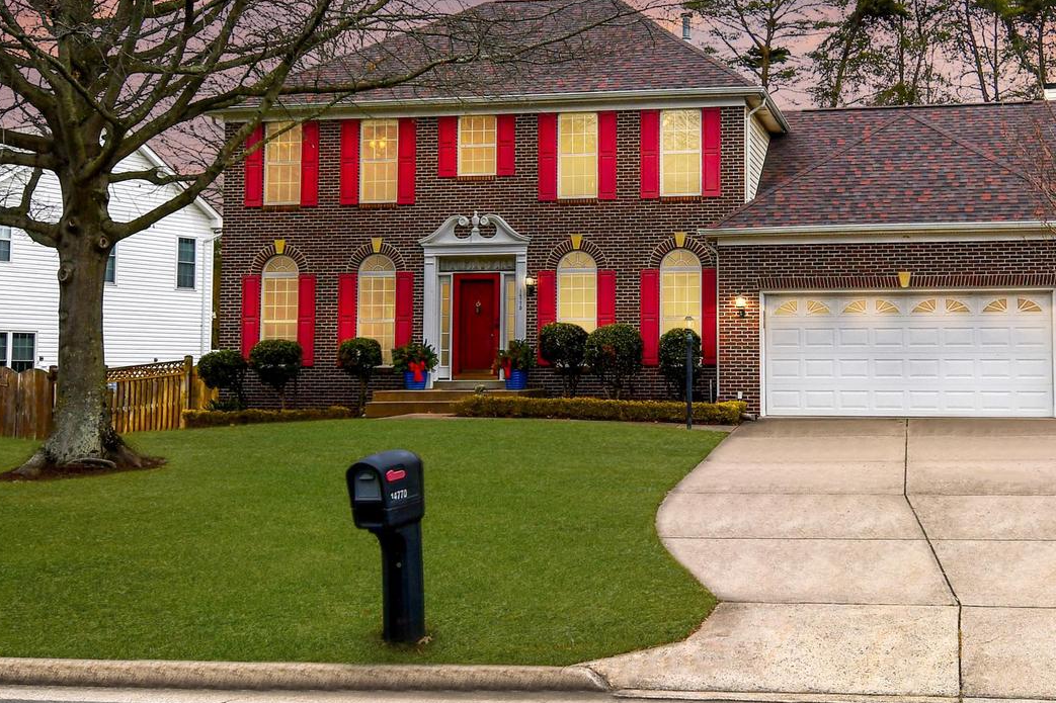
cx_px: 651
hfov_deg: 62.9
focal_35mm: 29
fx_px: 850
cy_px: 285
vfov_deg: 44.7
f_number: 5.6
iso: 220
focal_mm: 14
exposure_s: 1/250
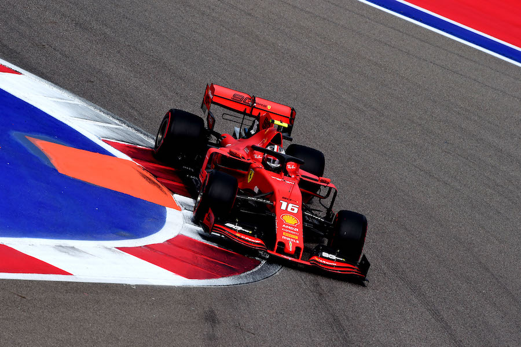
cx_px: 260
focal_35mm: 500
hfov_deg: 4.1
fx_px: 7236
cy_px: 174
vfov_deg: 2.7
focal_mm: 500
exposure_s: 1/1000
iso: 400
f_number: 13
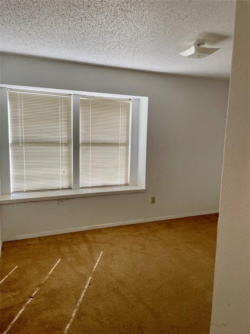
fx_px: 250
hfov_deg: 53.1
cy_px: 167
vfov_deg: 67.3
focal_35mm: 26
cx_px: 125
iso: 100
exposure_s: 1/120
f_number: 1.6
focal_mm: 4.2
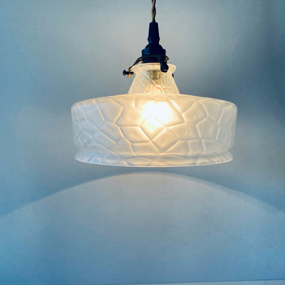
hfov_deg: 52.5
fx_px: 289
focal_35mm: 31
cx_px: 141
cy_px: 181
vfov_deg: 51.9
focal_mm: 4.25
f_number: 1.8
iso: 32
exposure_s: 1/213
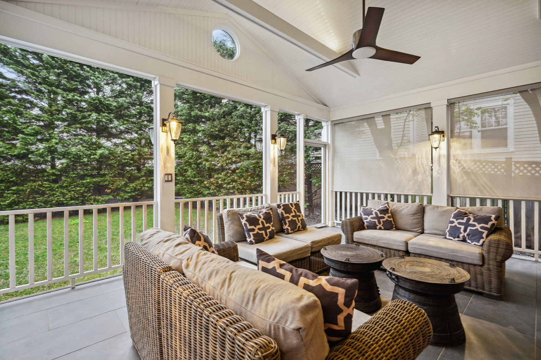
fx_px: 240
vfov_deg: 73.7
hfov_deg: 96.7
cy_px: 180
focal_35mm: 16
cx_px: 270
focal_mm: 16
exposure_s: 1/5
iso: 200
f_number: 8
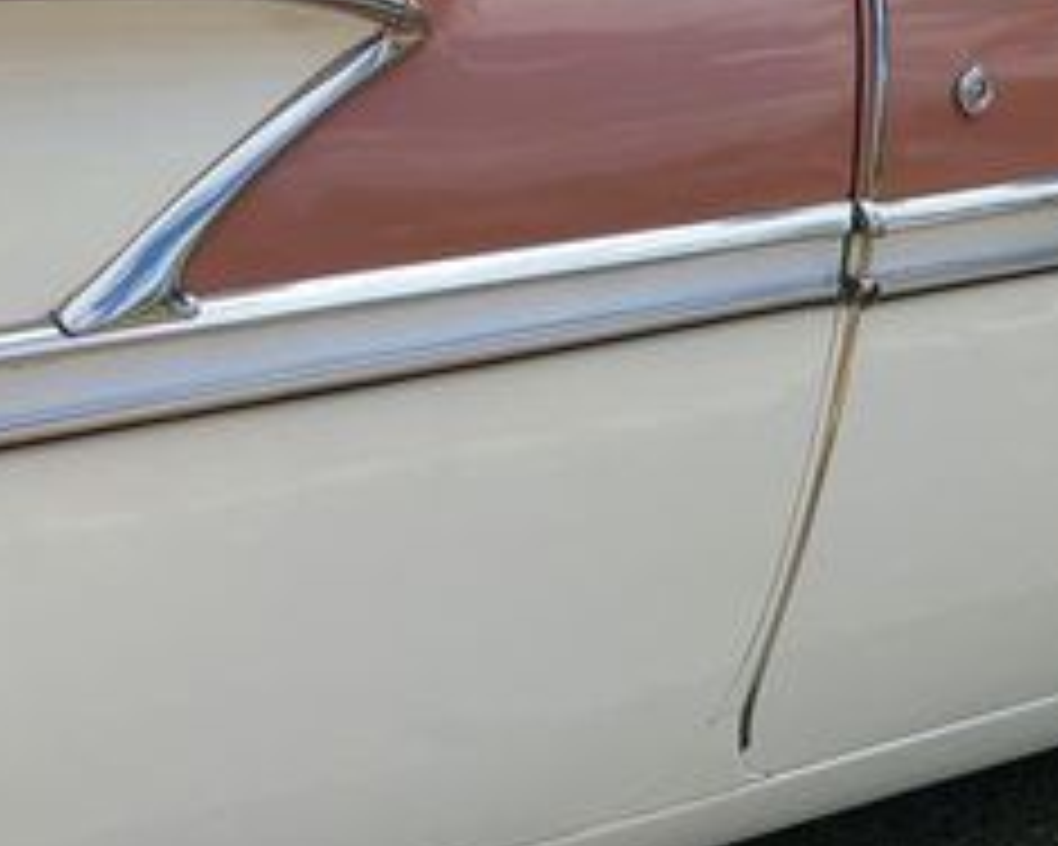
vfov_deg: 22.2
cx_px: -171
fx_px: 2161
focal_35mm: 69
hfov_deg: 25.1
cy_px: 441
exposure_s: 1/1899
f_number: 1.8
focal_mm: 5.4
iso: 40
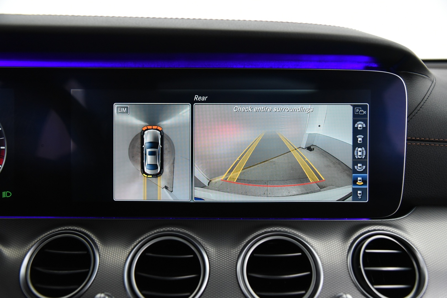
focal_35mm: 38
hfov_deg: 50.7
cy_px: 149
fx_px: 472
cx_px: 224
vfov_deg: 35.1
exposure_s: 1/50
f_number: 4
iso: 4000
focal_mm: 38
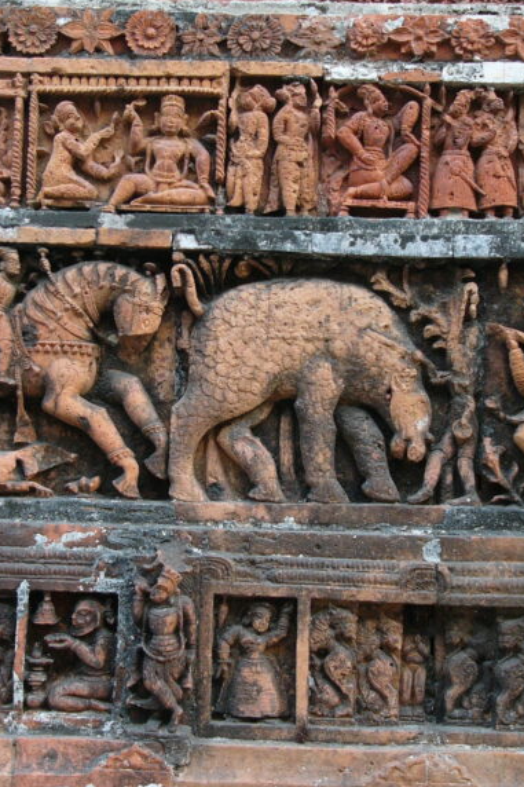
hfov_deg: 15.0
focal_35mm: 91
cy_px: 394
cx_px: 232
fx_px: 1988
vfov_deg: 22.4
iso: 100
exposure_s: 1/100
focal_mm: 10.7
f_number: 2.8
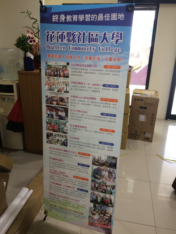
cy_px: 117
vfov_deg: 61.7
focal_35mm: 29
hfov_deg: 48.2
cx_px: 88
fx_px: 197
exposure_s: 1/30
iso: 40
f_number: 2.2
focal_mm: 4.15
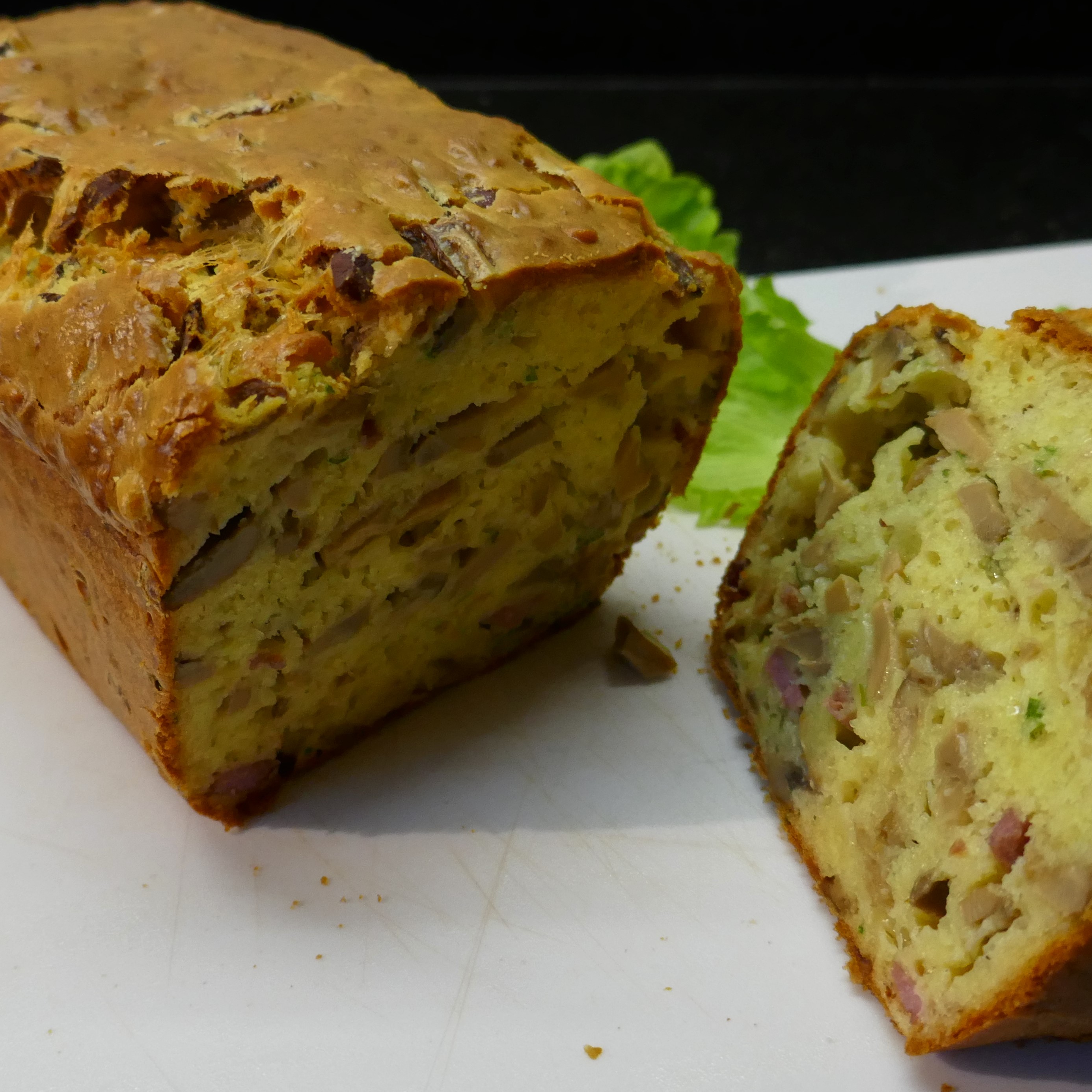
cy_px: 509
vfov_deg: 44.9
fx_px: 1321
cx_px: 666
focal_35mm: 37
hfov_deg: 44.6
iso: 1000
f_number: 2.8
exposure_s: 1/60
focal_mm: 9.1
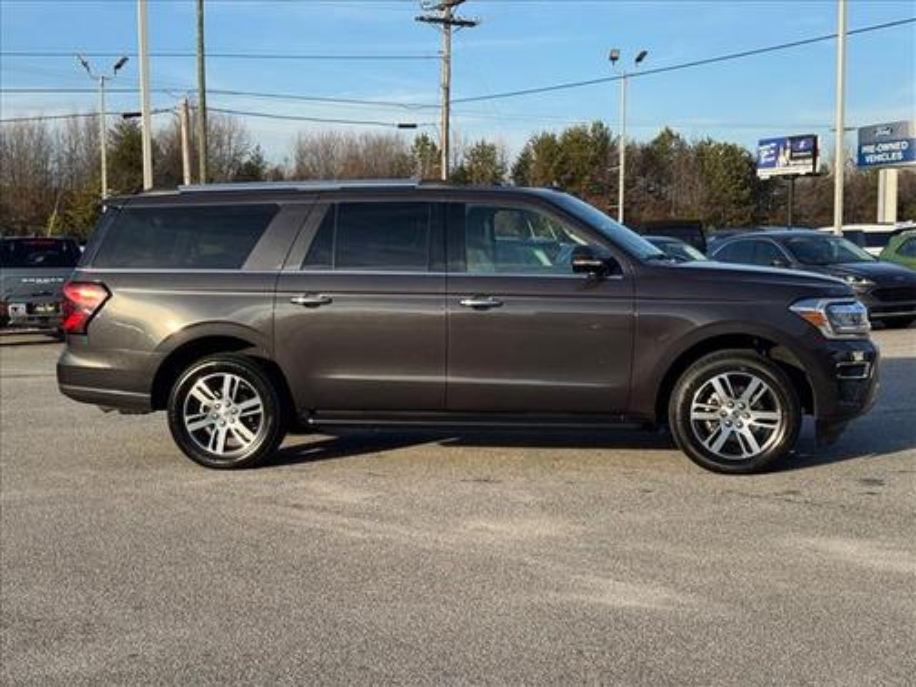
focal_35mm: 48
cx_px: 458
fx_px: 1270
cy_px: 344
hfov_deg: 39.7
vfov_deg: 30.3
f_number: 1.78
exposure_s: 1/2110
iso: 64
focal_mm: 6.76
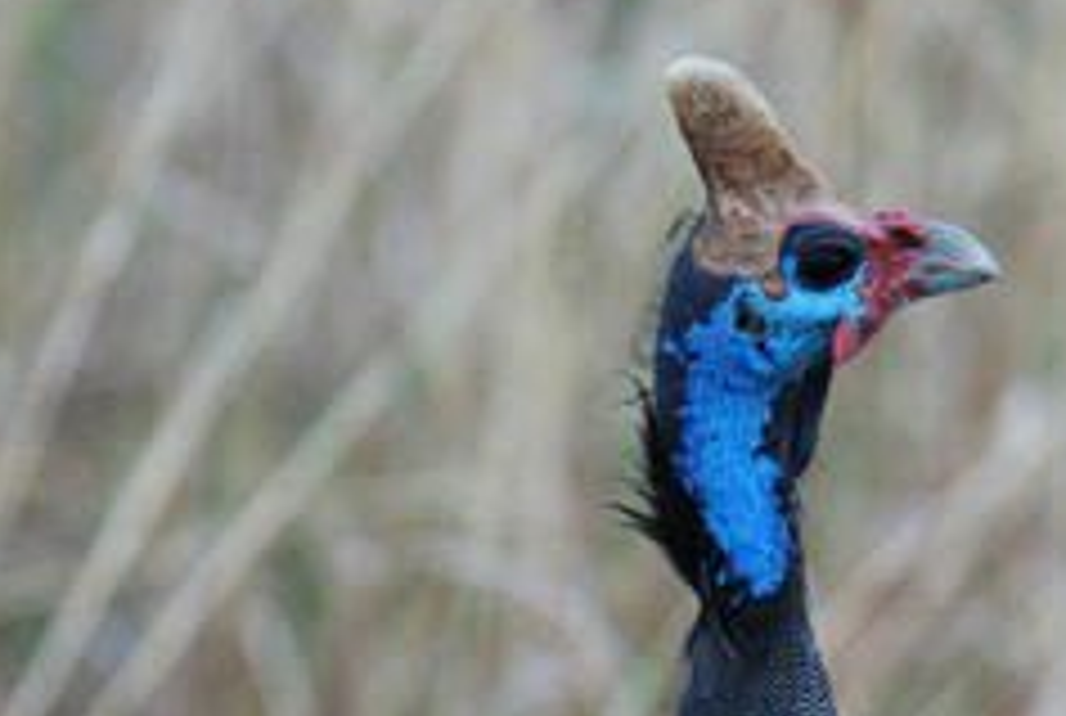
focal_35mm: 930
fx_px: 27590
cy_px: 991
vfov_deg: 1.5
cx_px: 468
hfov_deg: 2.2
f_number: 5.3
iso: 640
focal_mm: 210
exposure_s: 1/100
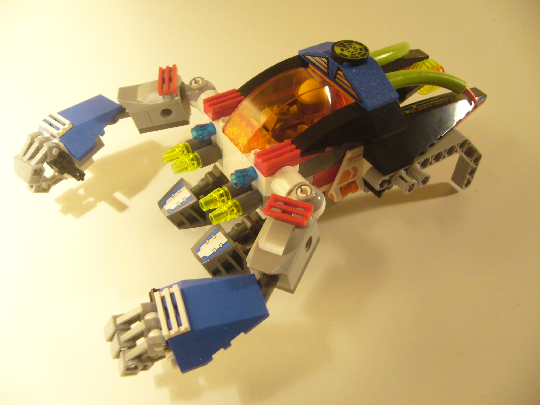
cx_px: 270
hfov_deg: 52.6
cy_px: 202
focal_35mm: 35
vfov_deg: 40.7
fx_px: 546
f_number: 2.8
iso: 200
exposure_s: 1/8
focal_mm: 5.8
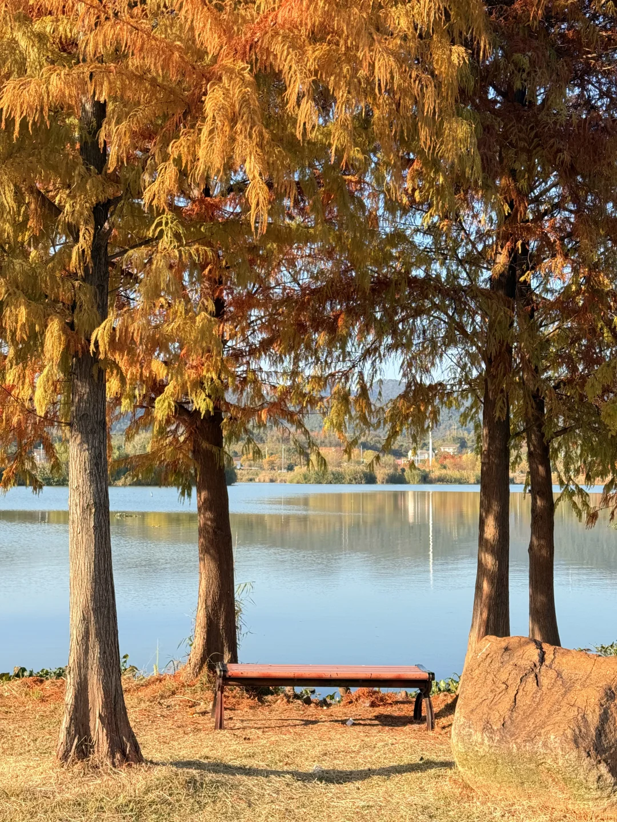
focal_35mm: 48
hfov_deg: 30.3
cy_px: 411
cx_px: 308
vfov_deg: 39.7
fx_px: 1141
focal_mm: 6.76
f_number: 1.78
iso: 100
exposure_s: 1/1222
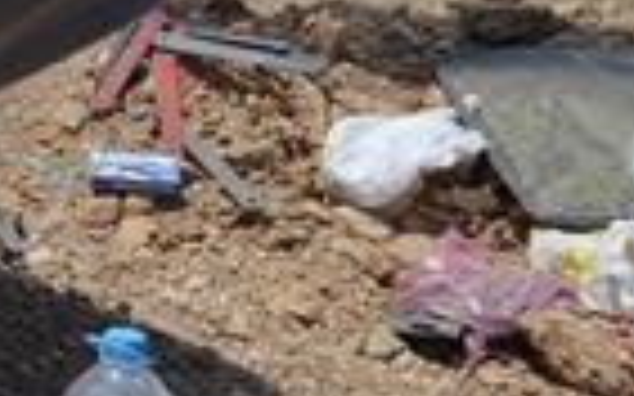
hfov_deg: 12.3
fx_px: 2625
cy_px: -320
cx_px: -589
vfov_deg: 8.3
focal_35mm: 152
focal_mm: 22
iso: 100
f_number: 8
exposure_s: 1/250
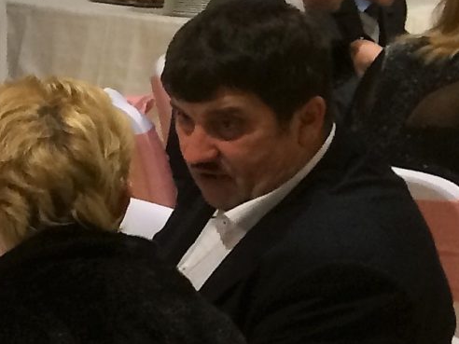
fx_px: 2002
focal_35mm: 151
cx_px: -694
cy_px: 308
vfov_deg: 9.8
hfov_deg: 10.8
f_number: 2.2
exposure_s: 1/33
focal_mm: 4.15
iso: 125
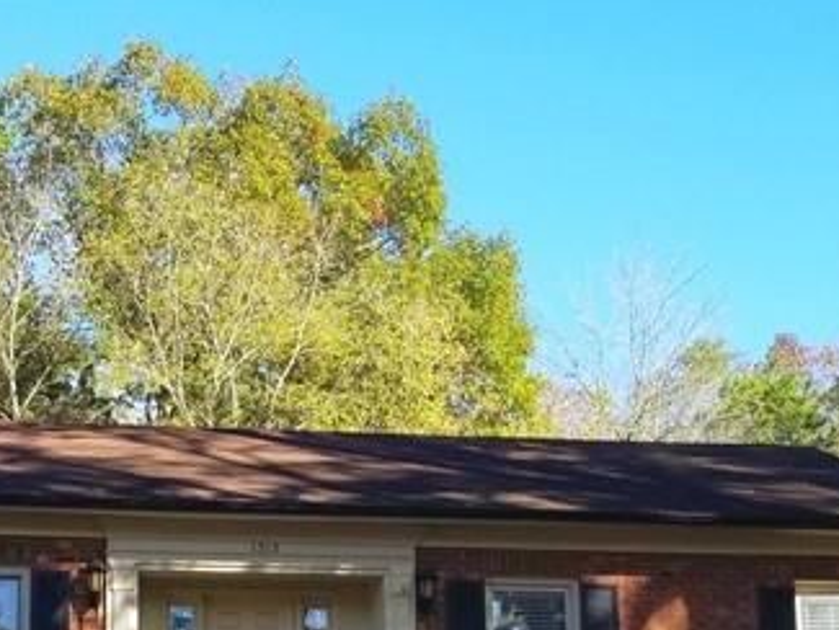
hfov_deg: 23.7
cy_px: 529
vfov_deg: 17.8
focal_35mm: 82
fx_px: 1988
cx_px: 299
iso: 50
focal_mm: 4.3
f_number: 1.7
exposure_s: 1/900
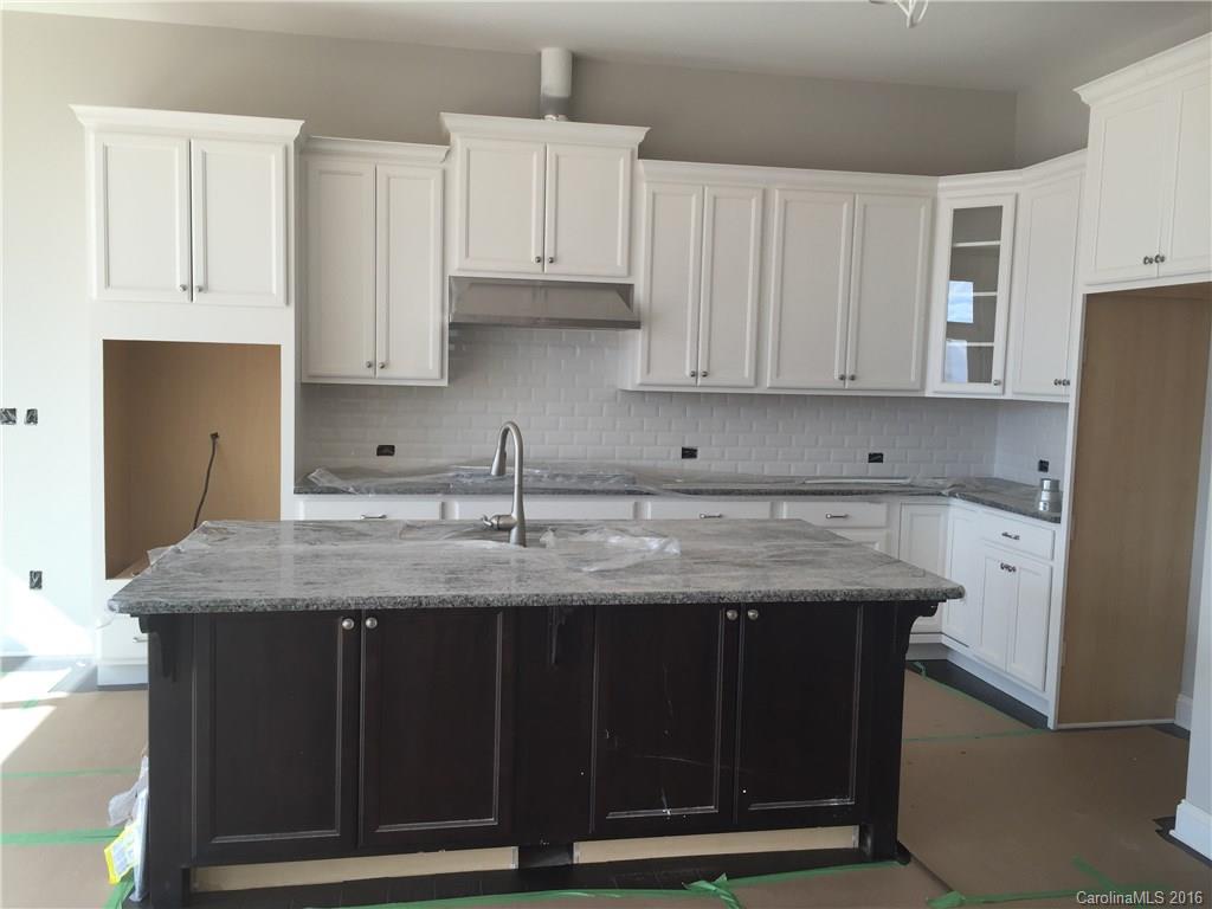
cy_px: 454
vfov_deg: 48.2
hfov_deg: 61.7
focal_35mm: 29
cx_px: 606
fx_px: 1015
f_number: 2.2
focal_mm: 4.15
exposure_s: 1/186
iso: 32
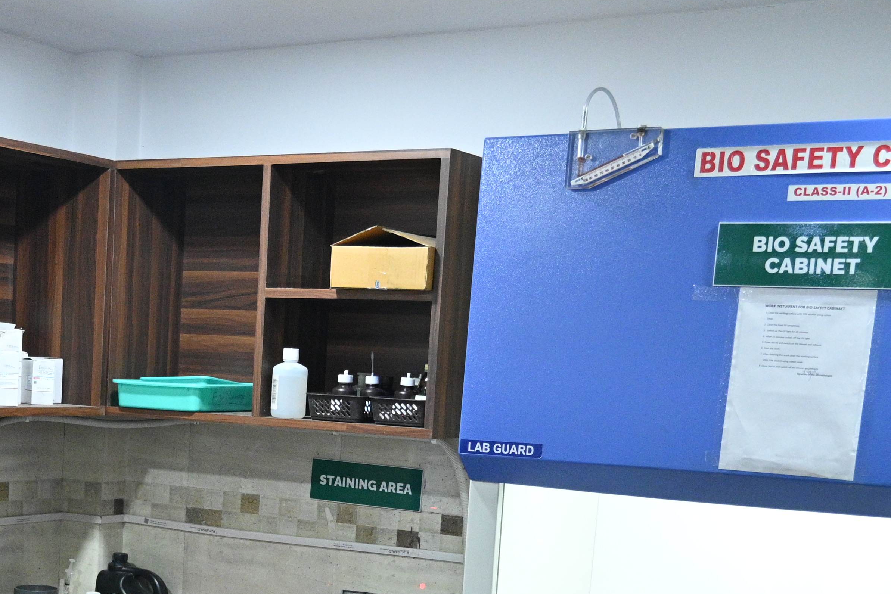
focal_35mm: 63
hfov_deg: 31.2
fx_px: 1559
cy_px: 569
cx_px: 203
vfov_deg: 21.0
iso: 2000
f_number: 3.5
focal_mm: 18
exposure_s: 1/100
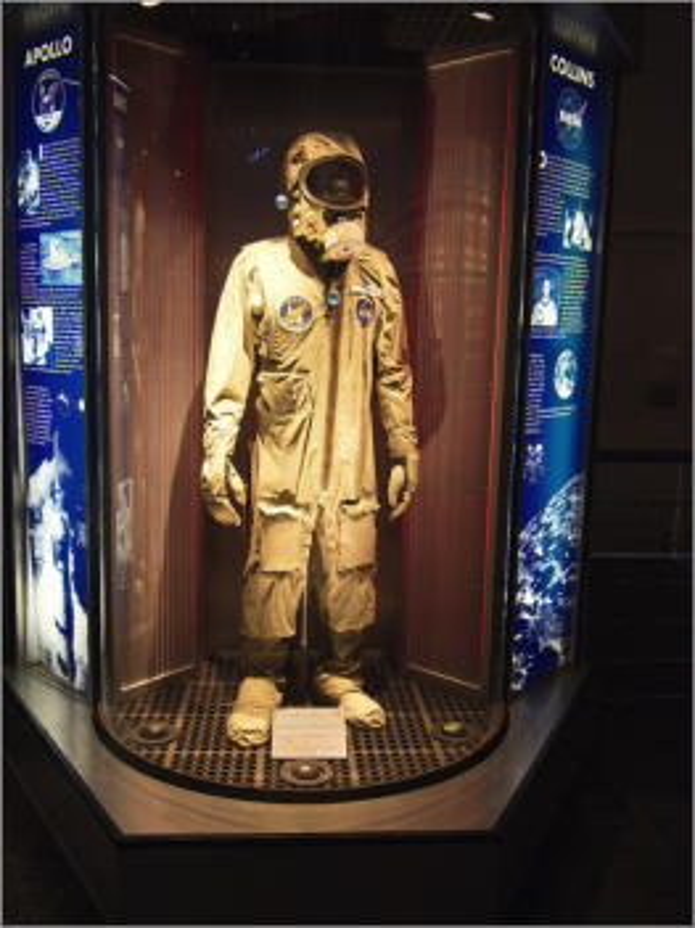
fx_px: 911
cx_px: 348
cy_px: 464
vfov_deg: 54.0
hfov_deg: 41.8
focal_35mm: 34
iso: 3200
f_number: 3.8
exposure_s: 1/160
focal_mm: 17
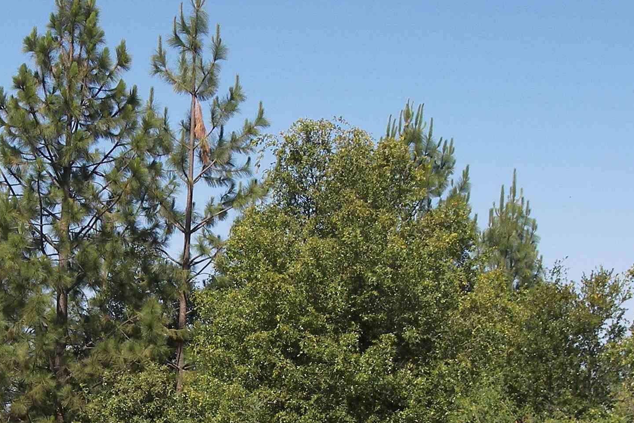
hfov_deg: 19.3
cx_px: 85
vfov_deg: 13.1
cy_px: 336
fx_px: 1832
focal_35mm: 104
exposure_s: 1/640
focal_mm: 9.9
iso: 50
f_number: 3.6
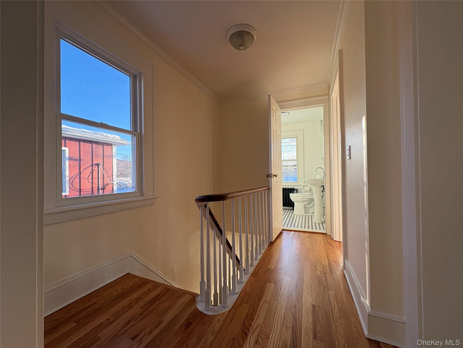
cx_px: 232
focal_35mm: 14
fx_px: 187
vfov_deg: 85.7
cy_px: 174
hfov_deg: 102.1
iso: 80
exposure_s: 1/132
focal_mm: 2.22
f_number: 2.2
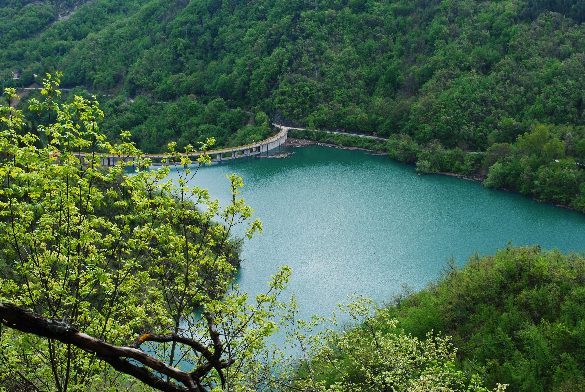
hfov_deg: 33.4
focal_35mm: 60
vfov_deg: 22.7
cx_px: 292
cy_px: 196
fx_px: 976
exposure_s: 1/160
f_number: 9
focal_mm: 40
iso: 200
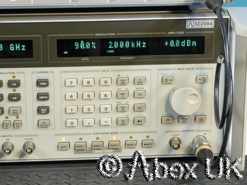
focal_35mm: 154
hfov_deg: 12.8
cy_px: 92
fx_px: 1099
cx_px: 124
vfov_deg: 9.6
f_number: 16
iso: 400
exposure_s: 1.3
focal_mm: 77
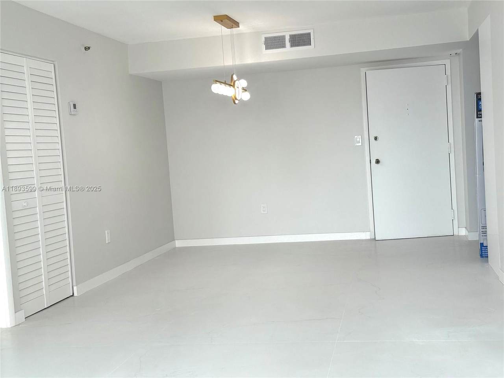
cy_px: 189
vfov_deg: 30.3
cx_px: 252
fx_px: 699
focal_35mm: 48
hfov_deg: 39.7
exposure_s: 1/447
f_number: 1.78
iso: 100
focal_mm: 6.76
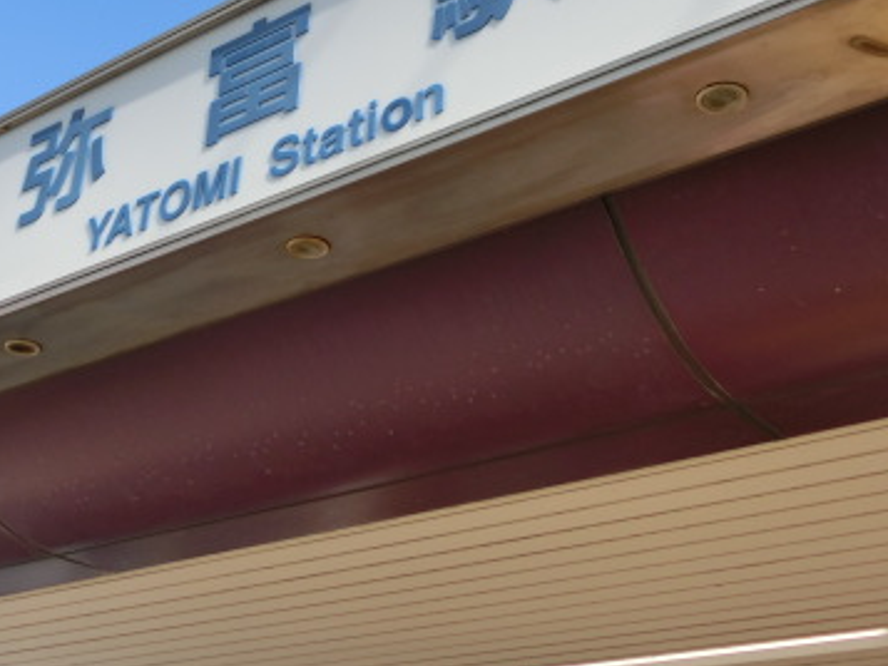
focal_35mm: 52
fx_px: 1334
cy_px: 99
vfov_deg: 27.3
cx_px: 333
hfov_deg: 36.6
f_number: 3.7
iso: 80
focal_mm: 5.2
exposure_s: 1/500
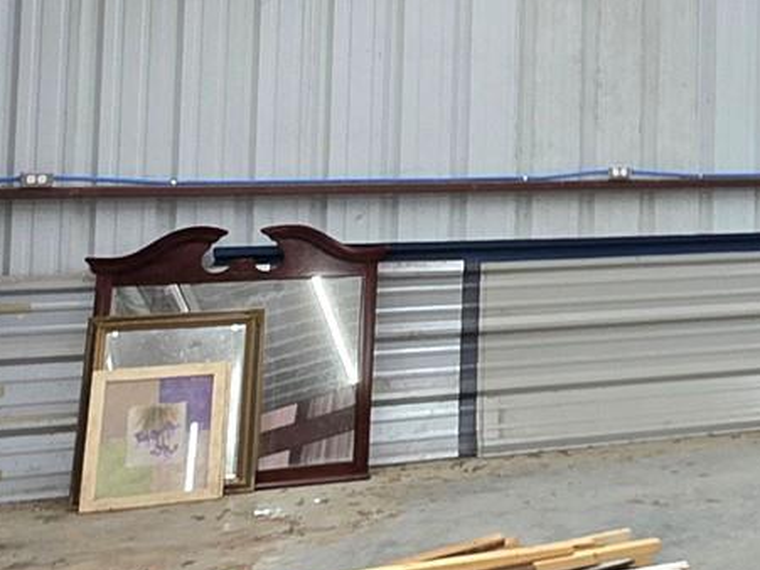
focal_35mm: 59
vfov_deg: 24.1
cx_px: 1121
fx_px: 1295
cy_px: 52
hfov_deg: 25.3
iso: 80
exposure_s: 1/120
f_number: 1.9
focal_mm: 2.2
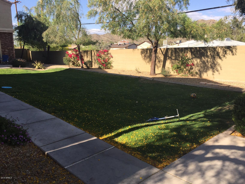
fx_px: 205
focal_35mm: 29
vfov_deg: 48.2
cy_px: 92
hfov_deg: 61.7
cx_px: 122
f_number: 2.2
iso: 32
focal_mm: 4.15
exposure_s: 1/942
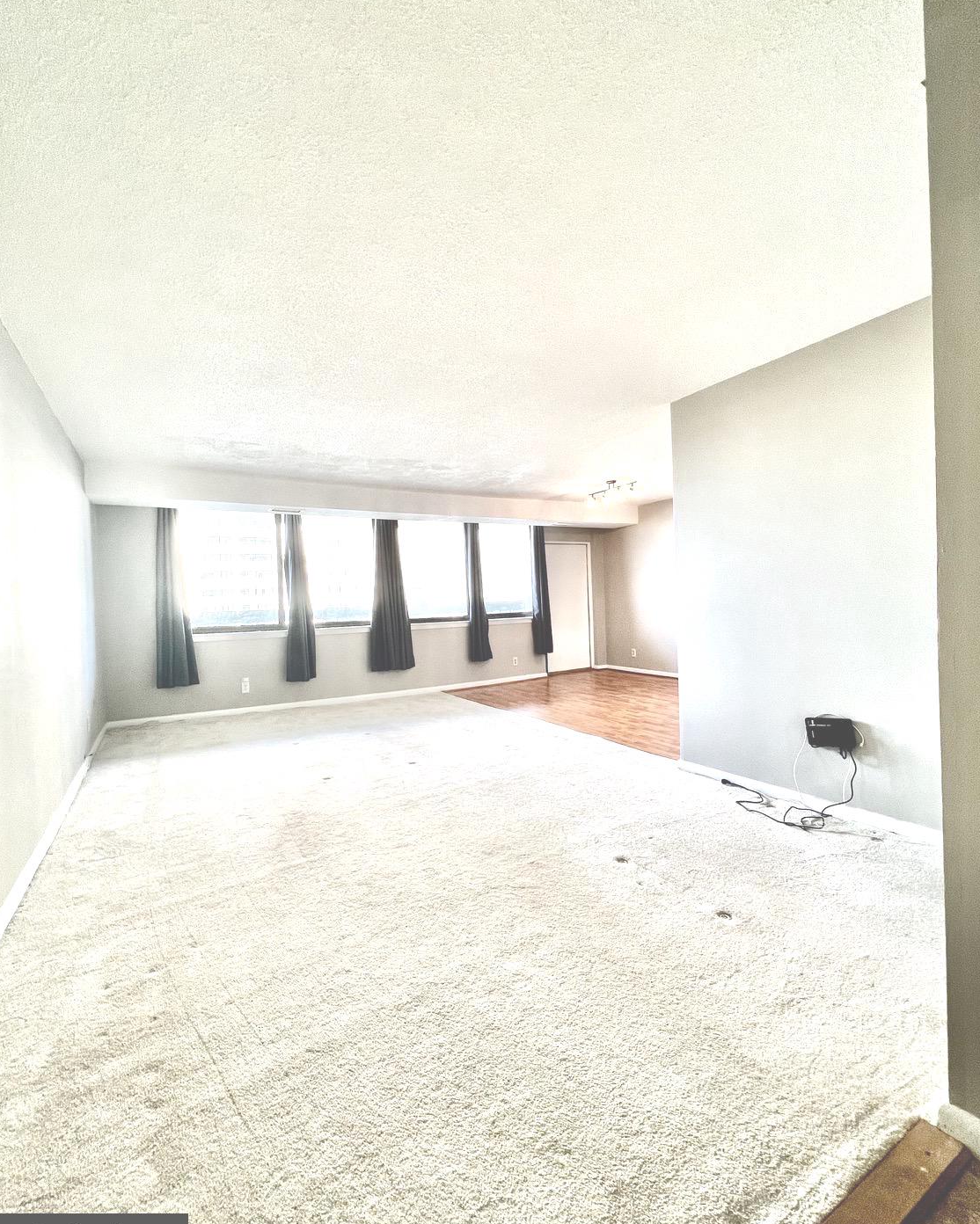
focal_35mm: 14
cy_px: 610
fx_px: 507
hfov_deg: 88.0
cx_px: 475
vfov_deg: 100.7
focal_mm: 1.57
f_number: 1.8
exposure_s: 1/120
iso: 160
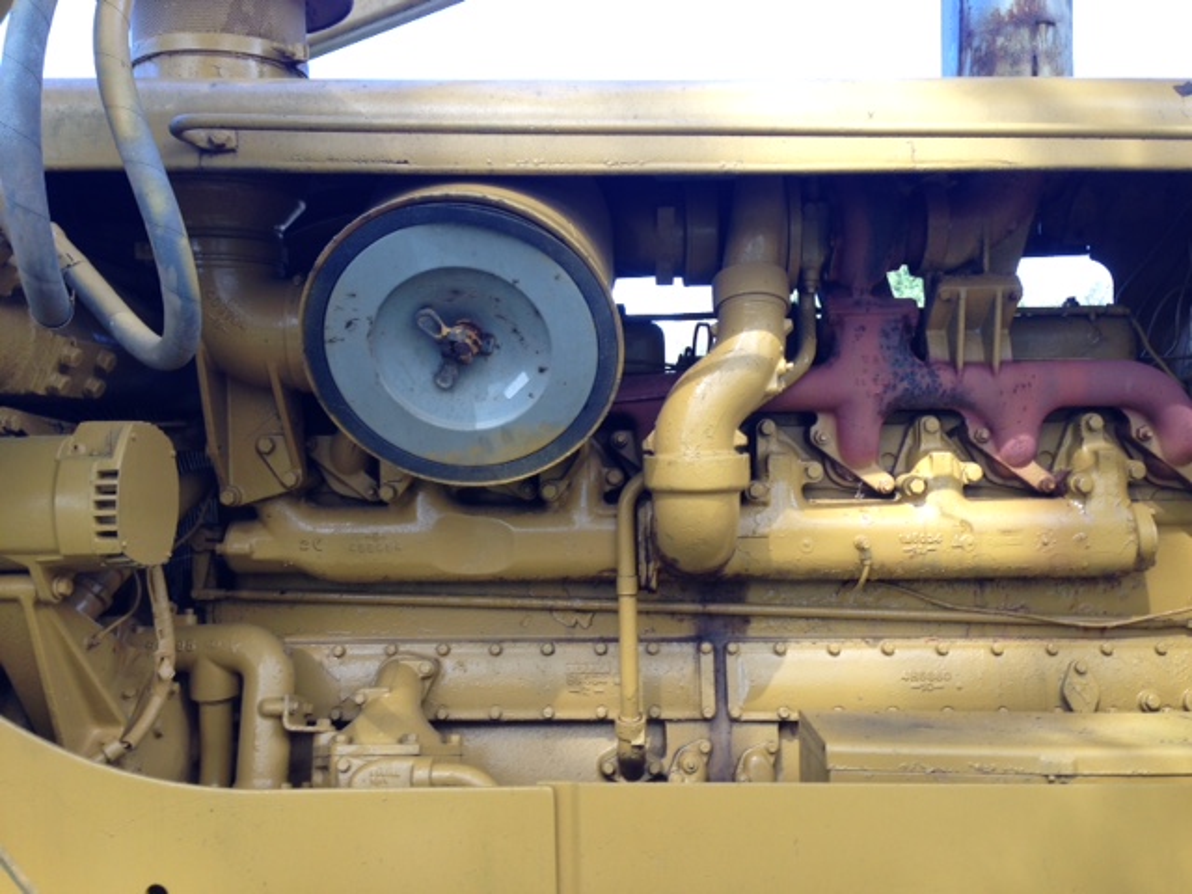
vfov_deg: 42.9
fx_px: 1136
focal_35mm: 33
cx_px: 596
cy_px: 447
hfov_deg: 55.4
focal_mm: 4.12
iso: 50
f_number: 2.4
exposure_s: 1/120
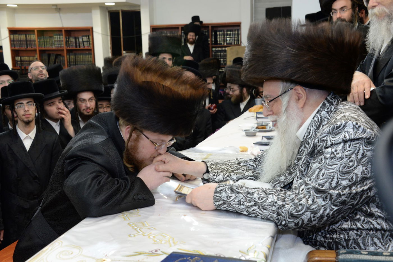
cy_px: 131
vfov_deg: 27.0
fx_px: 546
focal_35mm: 50
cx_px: 196
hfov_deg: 39.6
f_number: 6.3
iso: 2000
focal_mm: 50
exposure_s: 1/60
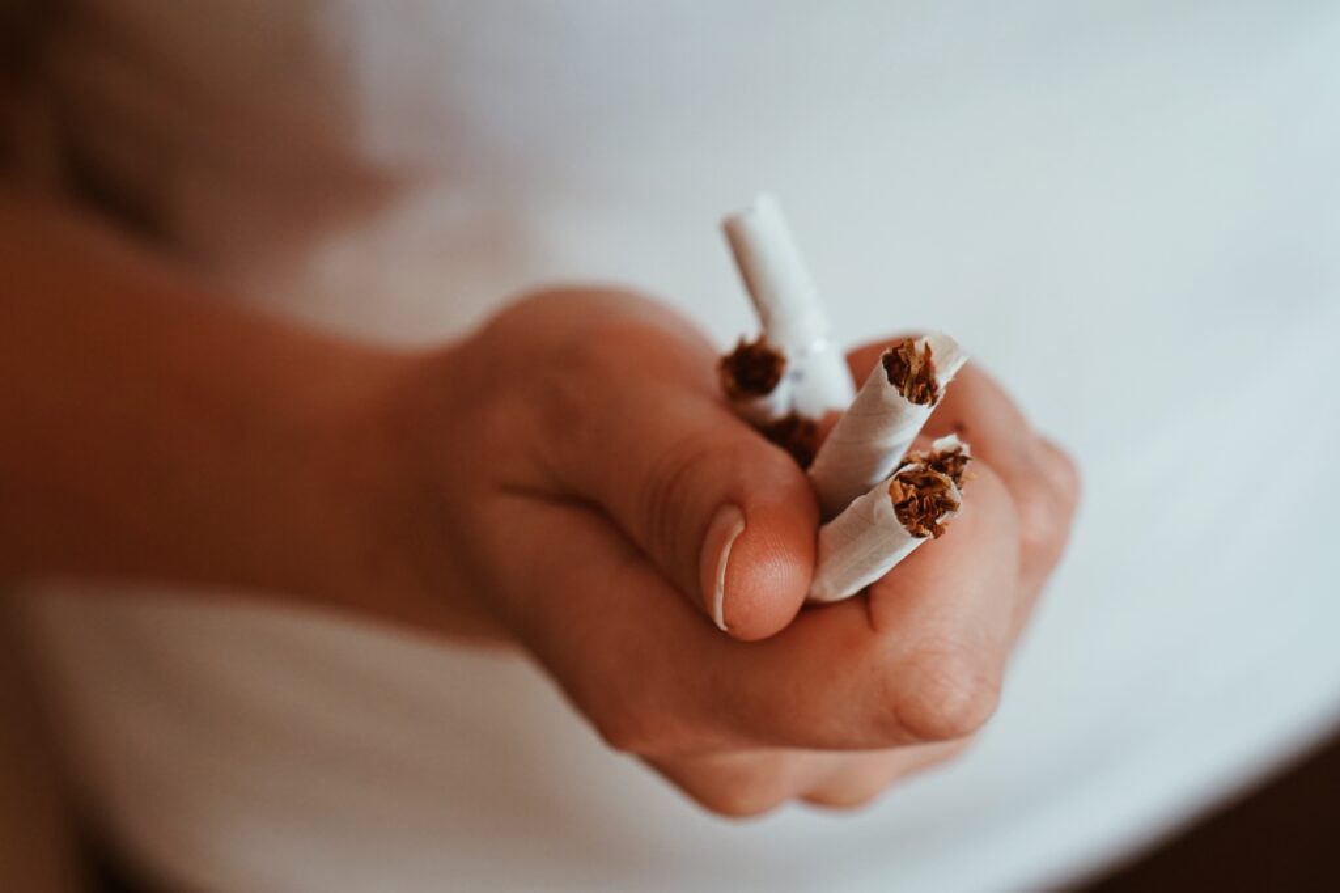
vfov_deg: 18.2
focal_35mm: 75
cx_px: 670
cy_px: 446
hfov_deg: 27.0
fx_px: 2791
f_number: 4
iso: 1000
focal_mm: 50
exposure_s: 1/160
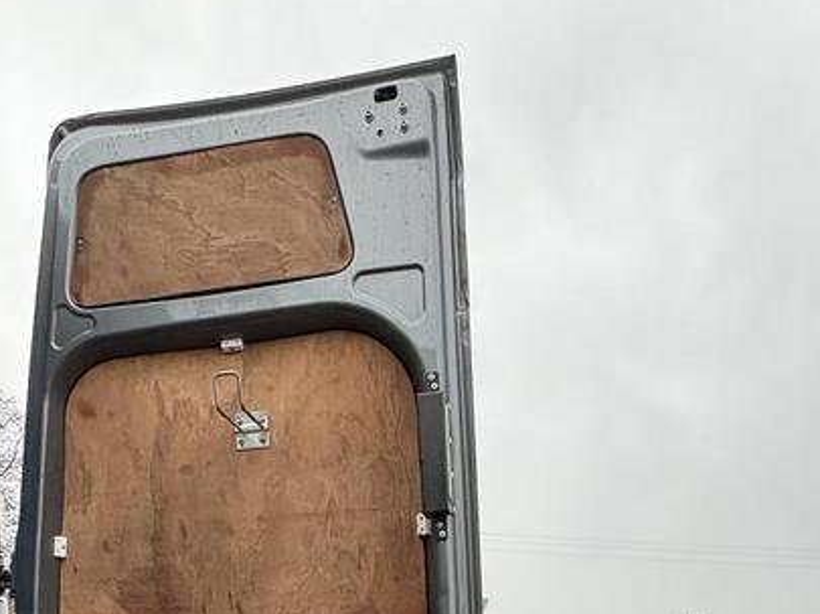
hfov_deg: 58.4
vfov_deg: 38.5
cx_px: 405
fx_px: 734
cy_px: 657
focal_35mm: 31
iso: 160
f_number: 2.2
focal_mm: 2.22
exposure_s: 1/99
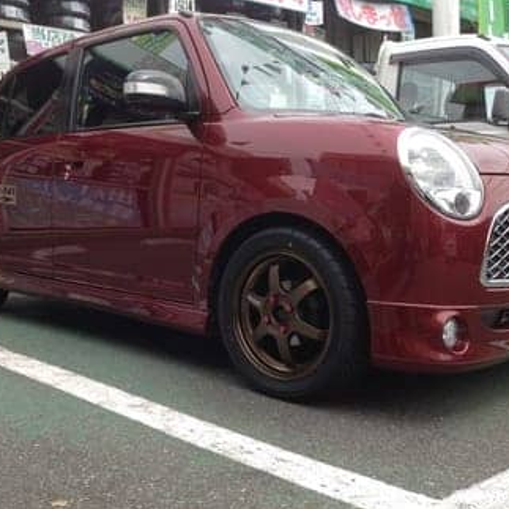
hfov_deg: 38.8
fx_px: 715
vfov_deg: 39.2
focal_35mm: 43
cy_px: 251
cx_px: 180
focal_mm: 4.28
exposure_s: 1/756
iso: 50
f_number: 2.4
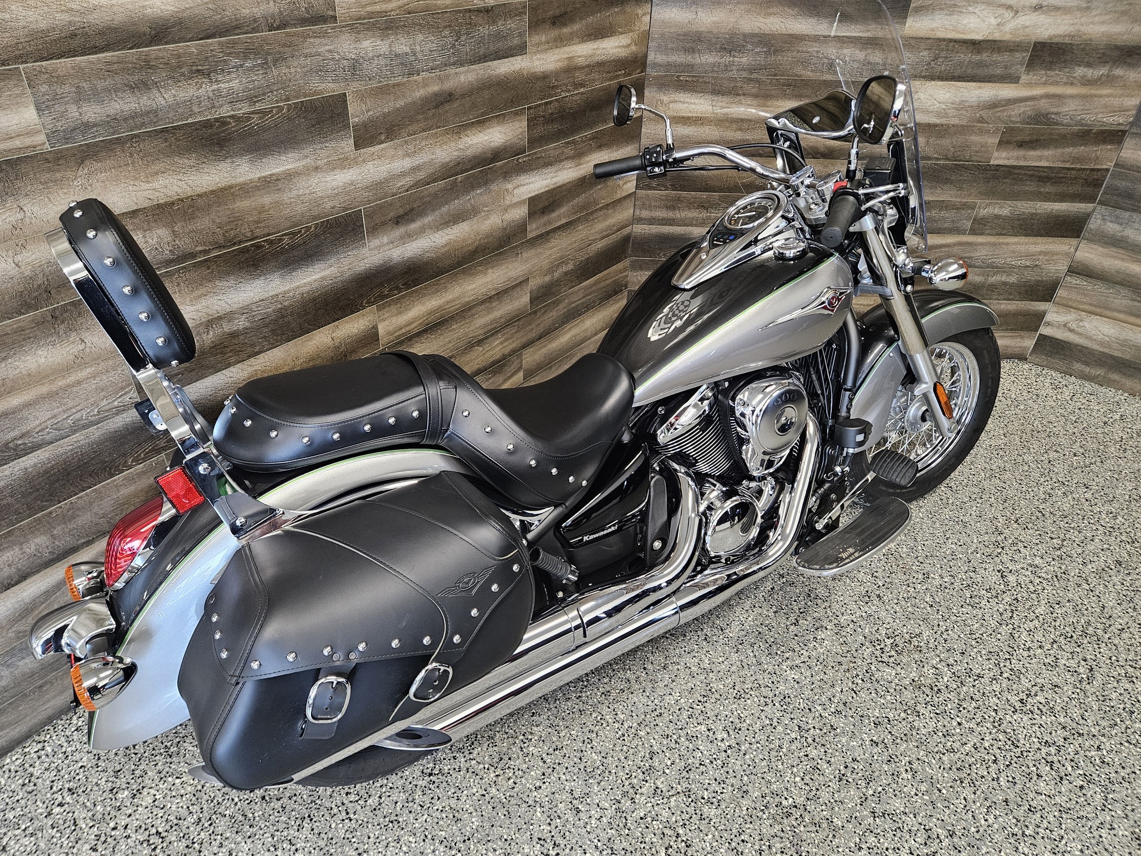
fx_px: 758
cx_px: 570
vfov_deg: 58.9
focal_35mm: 23
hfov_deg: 73.9
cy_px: 428
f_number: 1.8
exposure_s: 1/60
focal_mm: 5.4
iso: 640
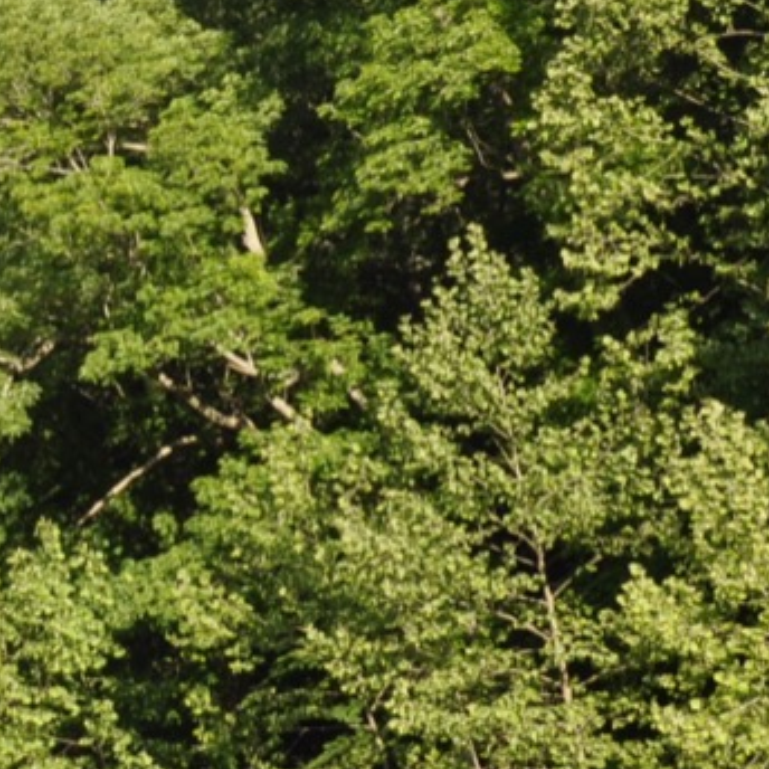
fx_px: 3217
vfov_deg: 13.6
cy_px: 370
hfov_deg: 13.1
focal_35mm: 128
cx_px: -259
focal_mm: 18
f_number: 7.1
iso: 200
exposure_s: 1/200
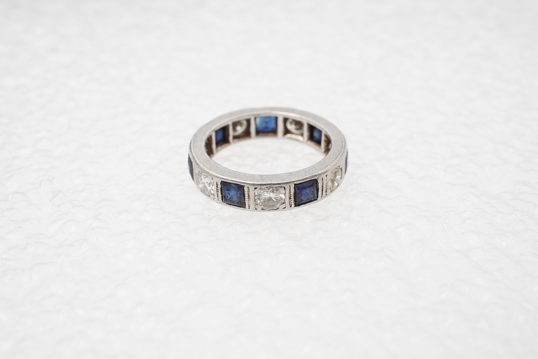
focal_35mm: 45
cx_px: 269
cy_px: 180
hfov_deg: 43.6
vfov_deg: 29.9
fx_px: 672
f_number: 18
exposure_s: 1/125
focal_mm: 30
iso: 400
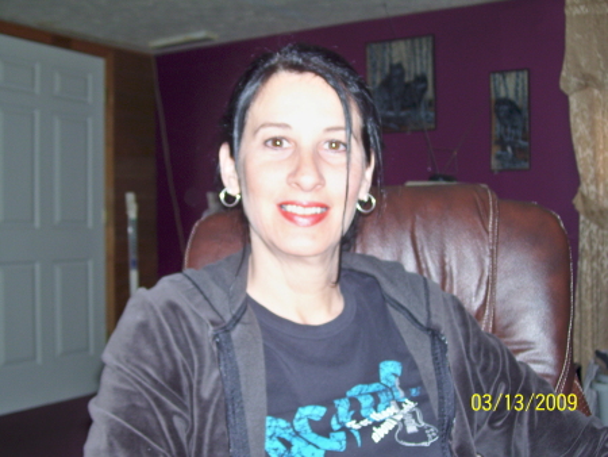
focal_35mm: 45
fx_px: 791
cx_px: 304
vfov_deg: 32.2
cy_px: 228
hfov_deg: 42.1
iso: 80
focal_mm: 7.6
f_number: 3
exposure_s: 1/60
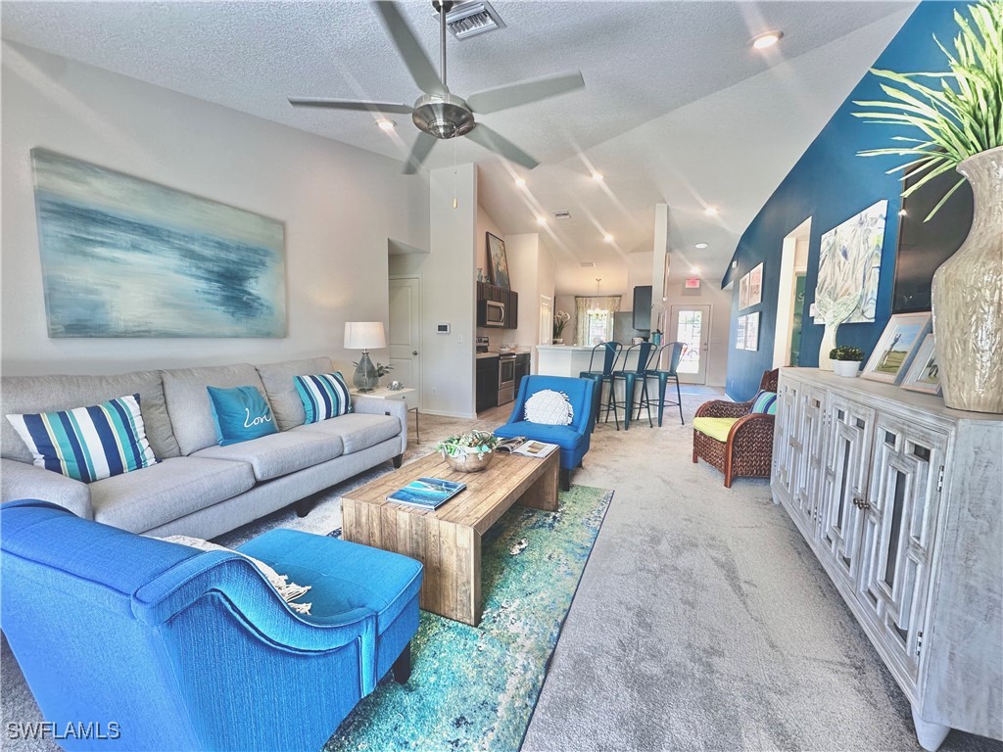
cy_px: 376
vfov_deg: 85.7
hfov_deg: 102.1
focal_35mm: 14
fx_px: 406
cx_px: 502
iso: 200
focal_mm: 2.22
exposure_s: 1/120
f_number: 2.2
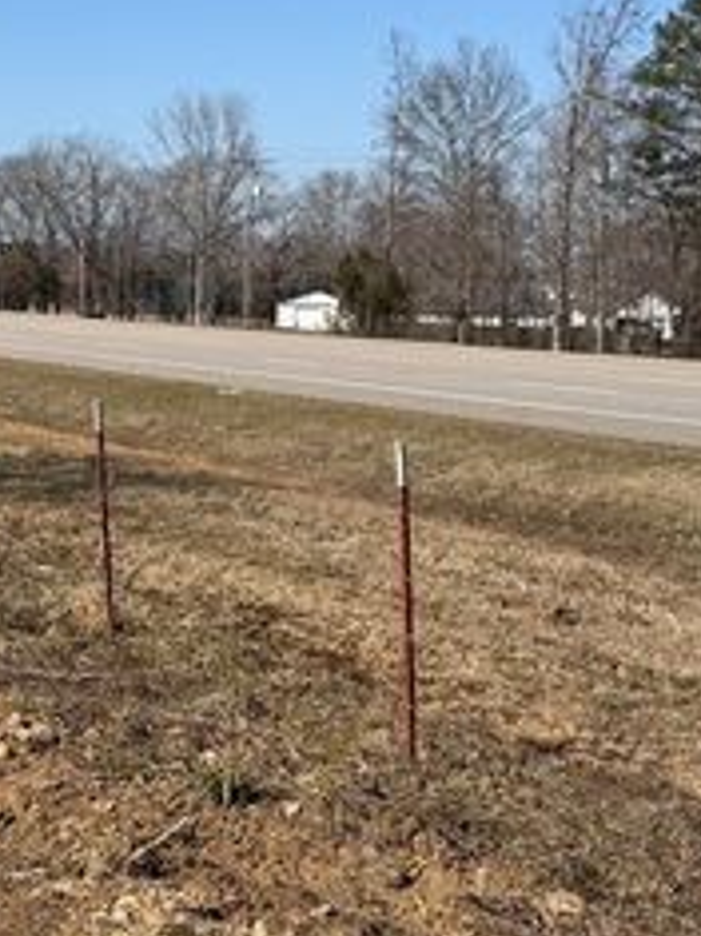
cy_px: 321
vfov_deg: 28.4
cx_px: 52
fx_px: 1838
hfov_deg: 21.1
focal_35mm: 68
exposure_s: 1/5319
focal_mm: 6.76
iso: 80
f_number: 1.78
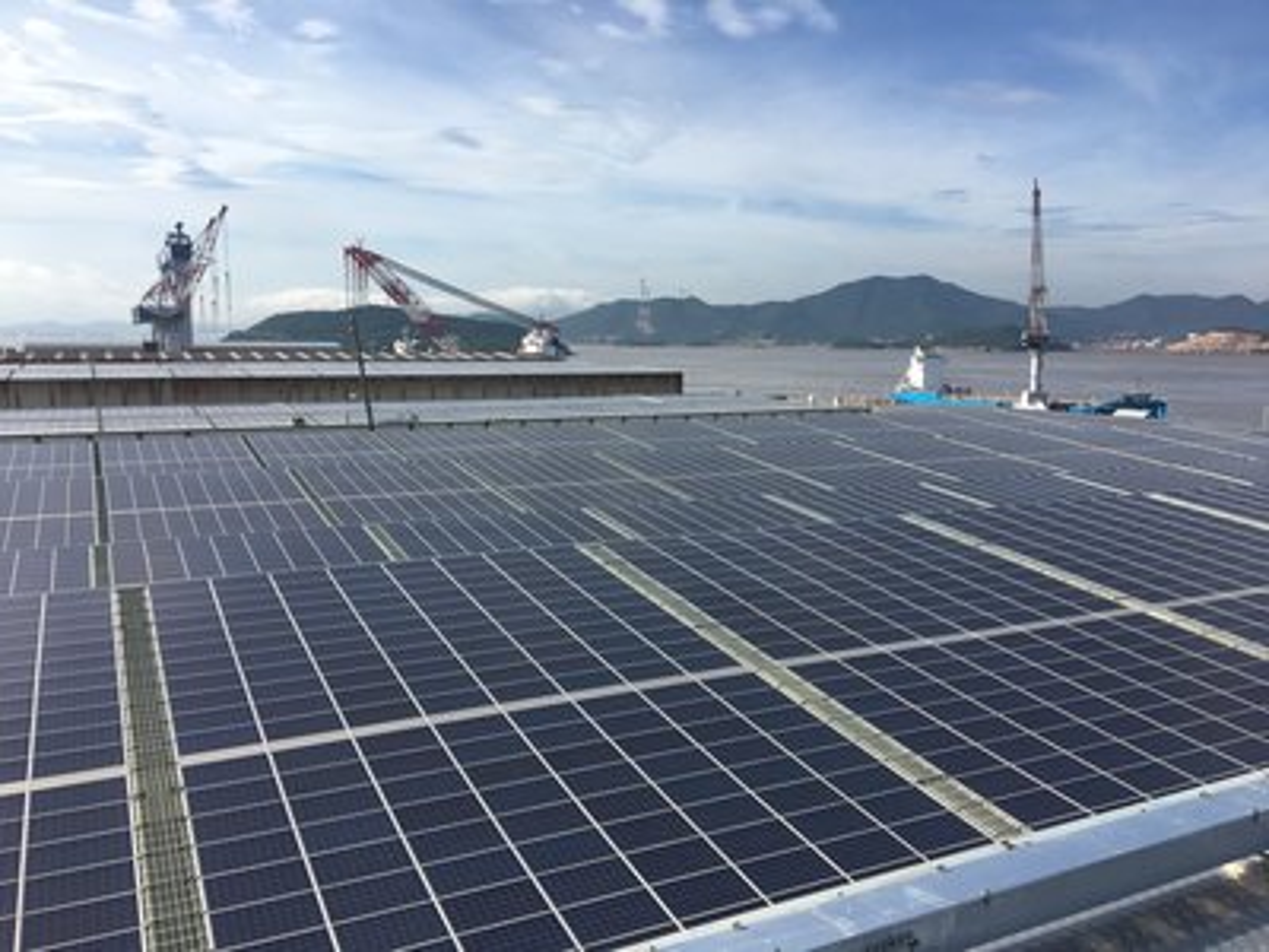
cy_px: 476
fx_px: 1063
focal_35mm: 29
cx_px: 634
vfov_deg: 48.2
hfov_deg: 61.7
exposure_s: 1/2262
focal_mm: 4.15
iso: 25
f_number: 2.2
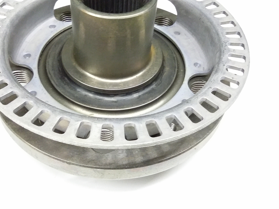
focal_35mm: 40
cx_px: 115
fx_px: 322
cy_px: 79
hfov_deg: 46.6
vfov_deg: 35.8
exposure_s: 1/15
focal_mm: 3.4
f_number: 2.4
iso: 400
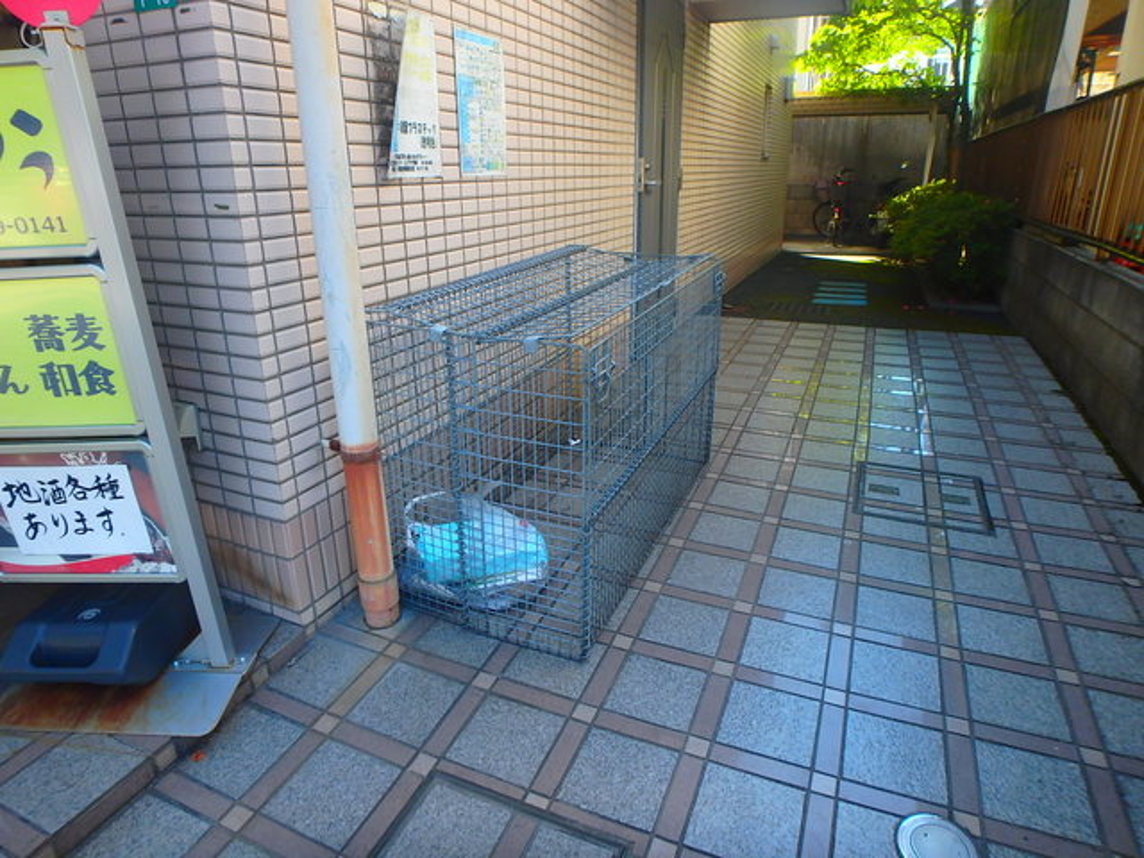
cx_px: 572
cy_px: 429
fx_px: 694
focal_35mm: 21
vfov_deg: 63.4
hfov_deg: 79.0
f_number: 3.5
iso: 125
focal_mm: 3.7
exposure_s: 1/100
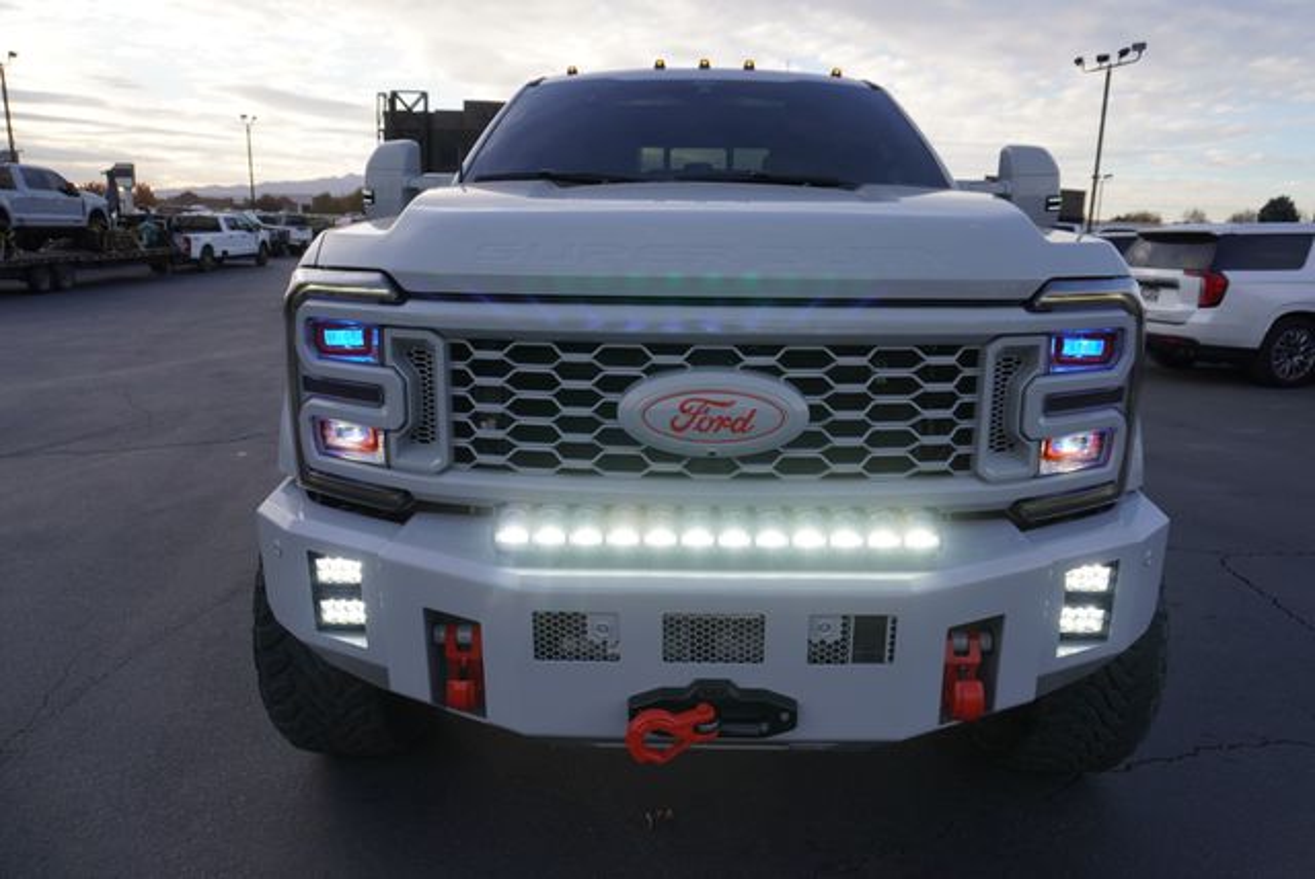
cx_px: 658
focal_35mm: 24
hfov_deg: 73.7
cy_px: 440
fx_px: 877
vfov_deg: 53.2
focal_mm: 16
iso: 100
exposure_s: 1/100
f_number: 5
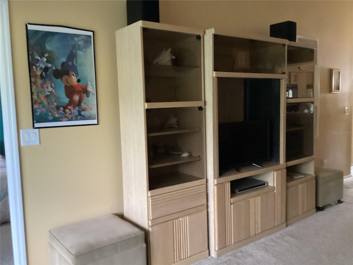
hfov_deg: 58.4
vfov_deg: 45.4
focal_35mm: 31
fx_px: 316
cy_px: 132
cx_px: 176
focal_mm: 3.3
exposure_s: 1/24
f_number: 2.4
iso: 640
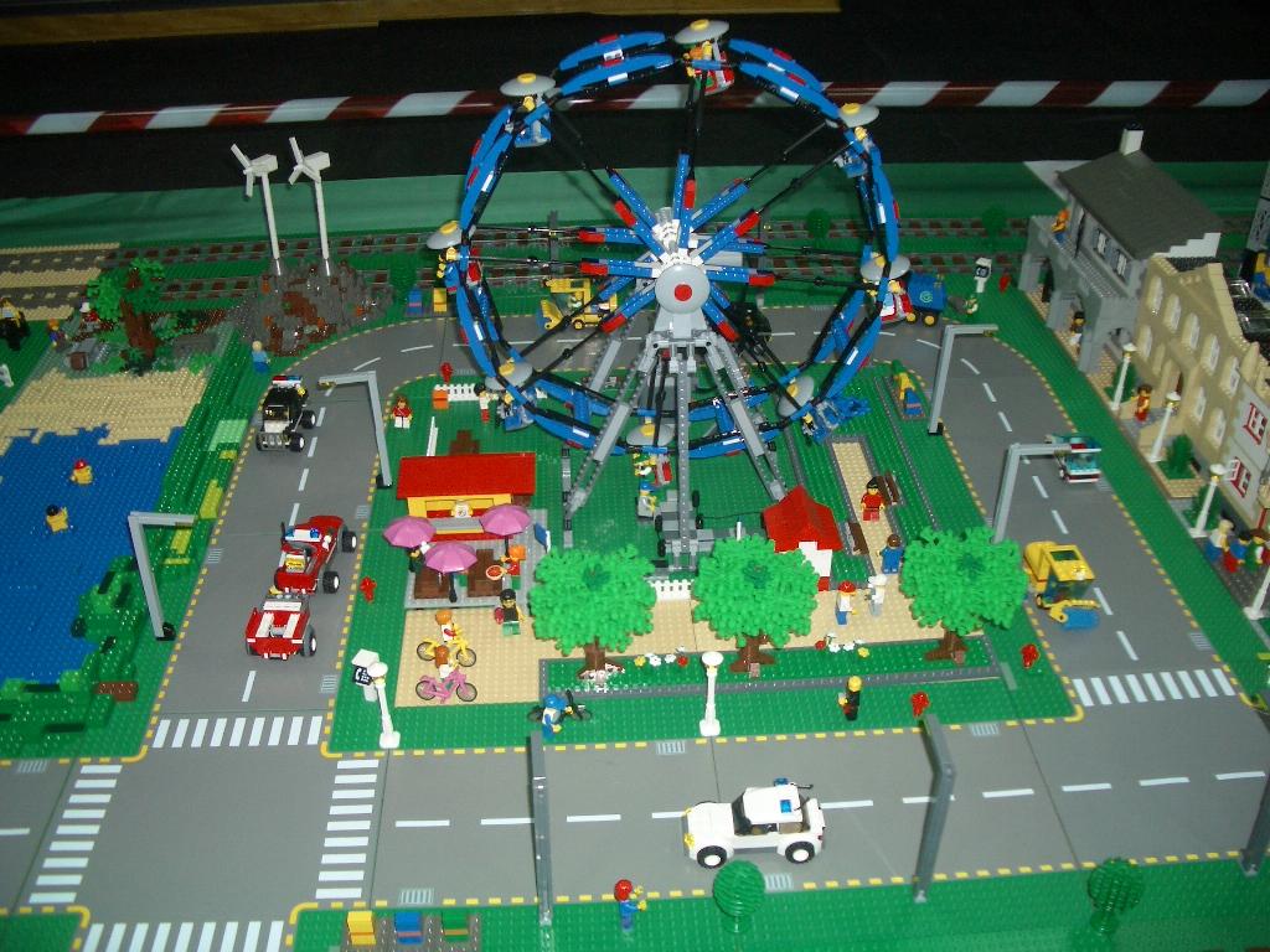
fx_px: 1284
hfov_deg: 52.6
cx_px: 635
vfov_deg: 40.7
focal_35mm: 35
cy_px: 476
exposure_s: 1/60
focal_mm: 5.8
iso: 100
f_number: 2.6
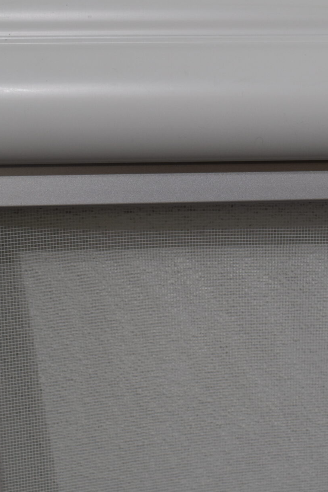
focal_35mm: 78
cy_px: 158
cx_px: 264
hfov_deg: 17.3
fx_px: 1066
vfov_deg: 25.8
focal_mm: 25
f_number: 5.6
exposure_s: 1/125
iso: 250
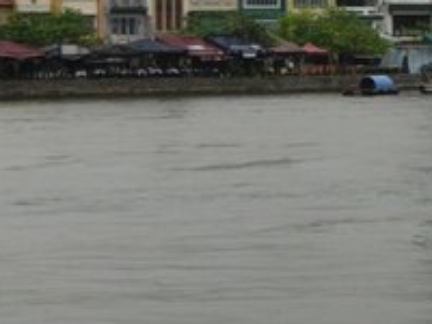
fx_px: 2696
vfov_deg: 6.8
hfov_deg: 9.0
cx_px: 538
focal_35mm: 216
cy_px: -52
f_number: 6.3
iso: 79
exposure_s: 1/313
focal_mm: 14.9
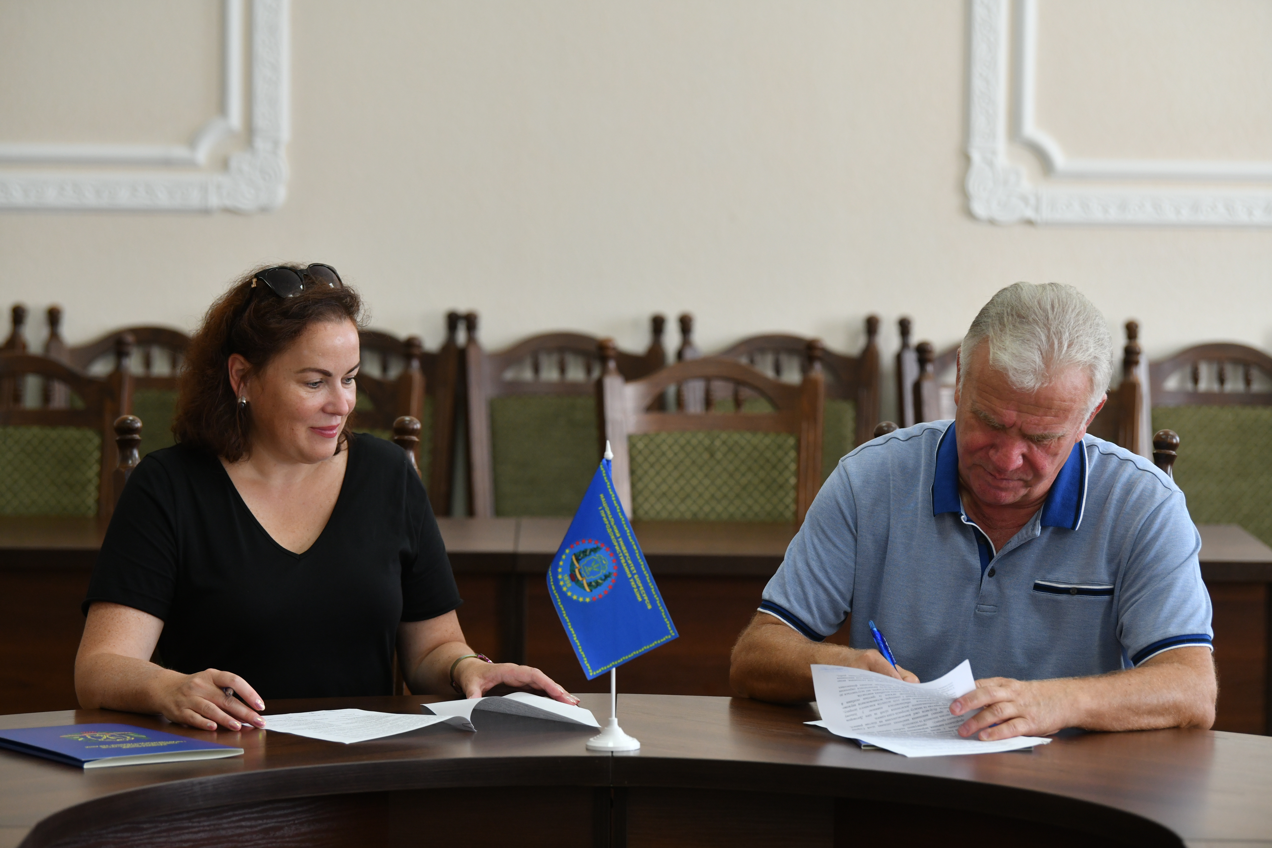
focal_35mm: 135
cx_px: 636
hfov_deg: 15.2
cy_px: 424
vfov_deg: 10.2
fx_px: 4770
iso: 800
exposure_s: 1/200
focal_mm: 135
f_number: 4
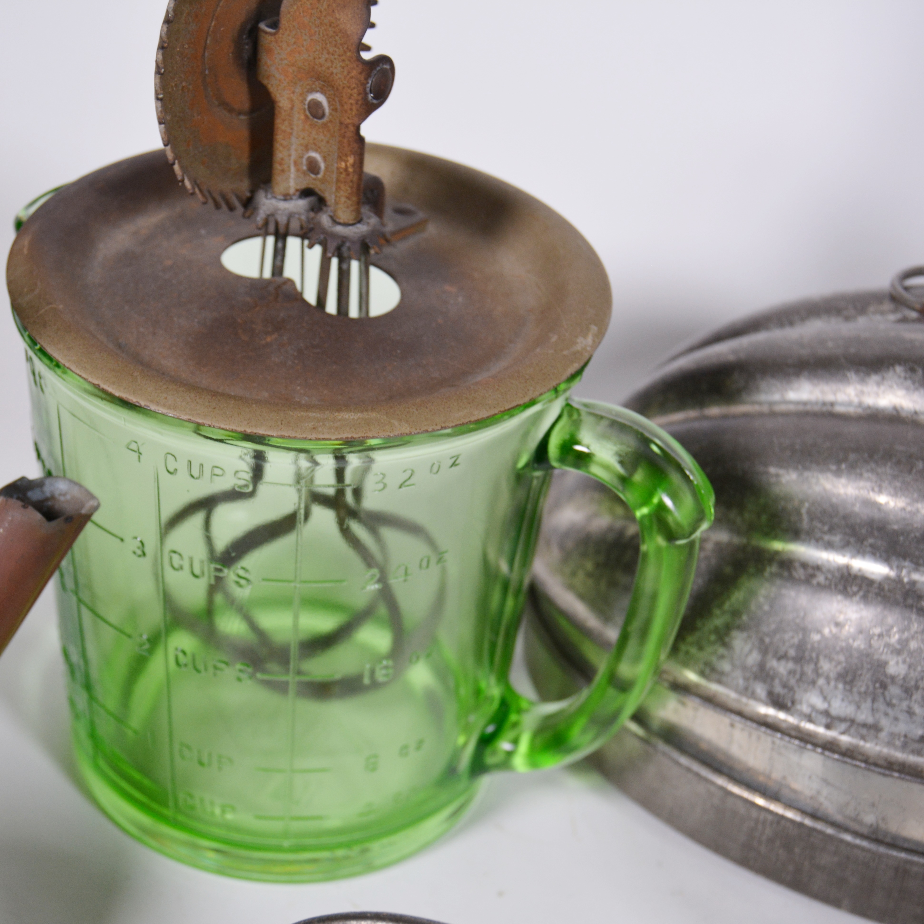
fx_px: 1903
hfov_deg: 27.2
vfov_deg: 27.3
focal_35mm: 63
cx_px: 348
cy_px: 470
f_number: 5
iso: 400
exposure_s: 1/100
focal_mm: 32
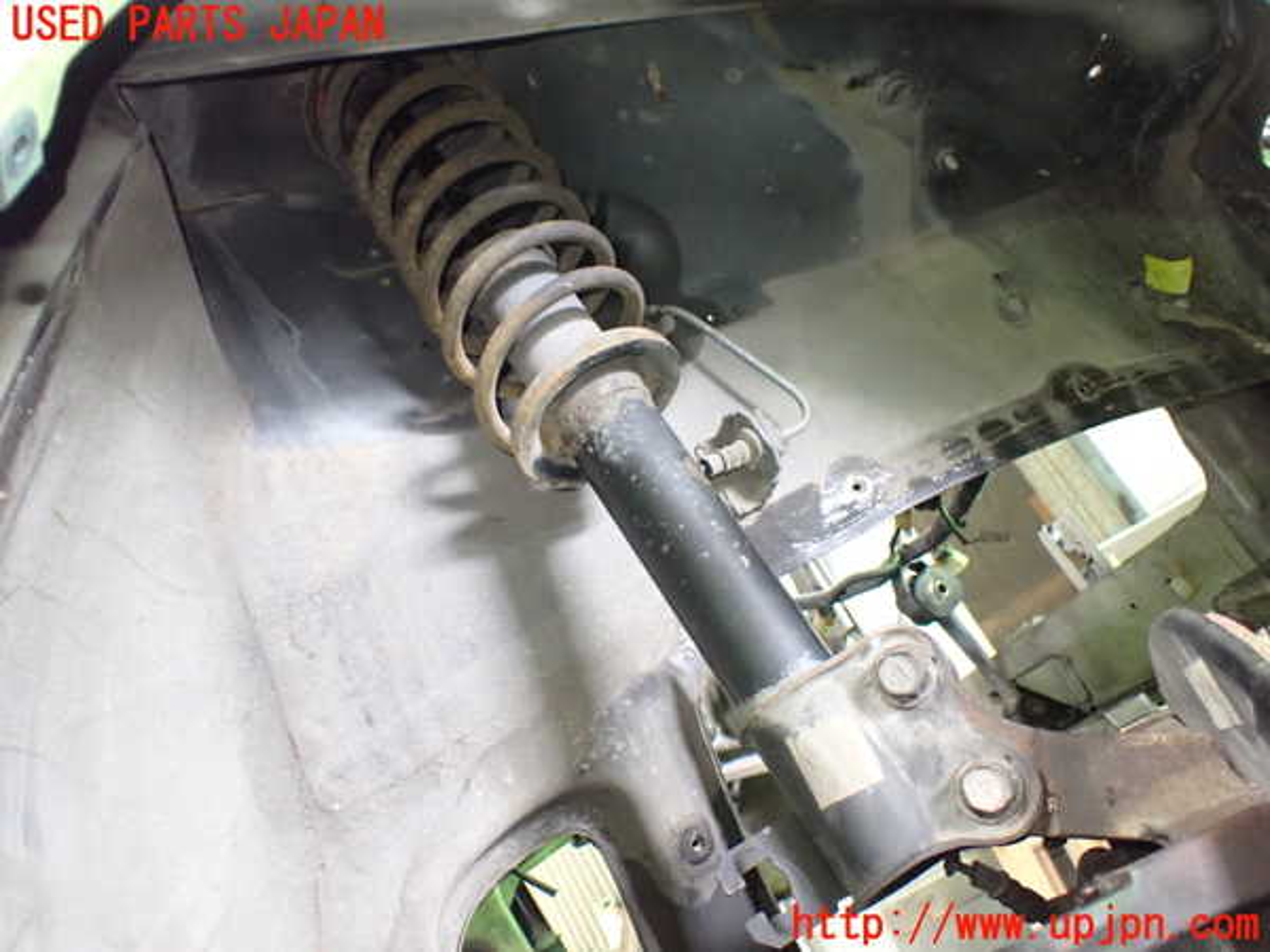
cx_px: 635
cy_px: 476
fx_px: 1101
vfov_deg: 46.8
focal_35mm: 30
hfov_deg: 60.0
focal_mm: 5.4
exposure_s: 1/30
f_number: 2.3
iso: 1250
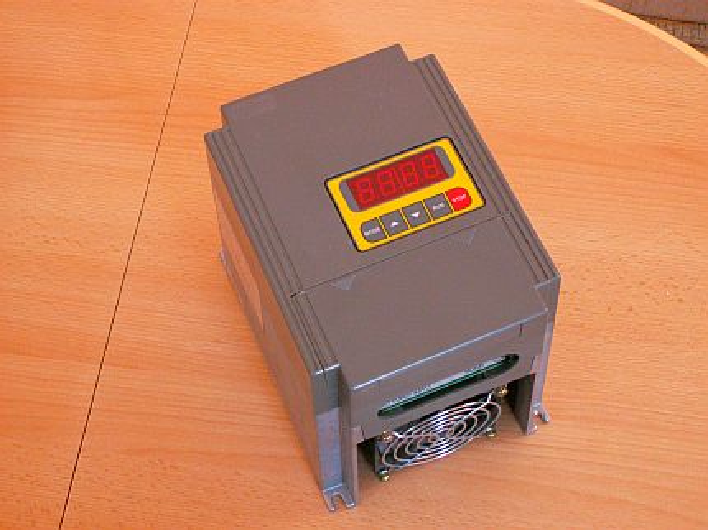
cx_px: 354
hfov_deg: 31.2
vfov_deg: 23.6
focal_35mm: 62
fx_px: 1267
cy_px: 265
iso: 160
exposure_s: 1/25
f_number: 3.2
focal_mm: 10.28
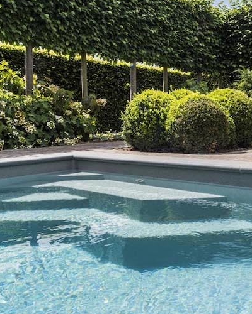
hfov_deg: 33.1
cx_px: 171
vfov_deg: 41.1
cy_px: 143
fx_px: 420
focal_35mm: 45
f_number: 16
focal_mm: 16
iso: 200
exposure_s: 1/160
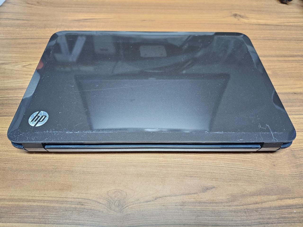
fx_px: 201
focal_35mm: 23
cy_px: 114
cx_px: 152
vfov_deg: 58.9
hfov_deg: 73.9
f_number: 1.7
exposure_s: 1/30
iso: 500
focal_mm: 6.3
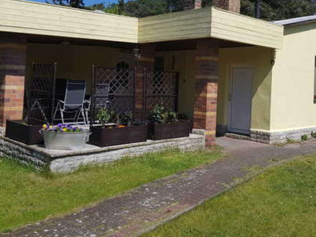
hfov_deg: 47.3
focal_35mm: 39
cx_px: 205
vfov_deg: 36.4
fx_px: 356
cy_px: 75
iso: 40
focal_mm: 4.2
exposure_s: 1/3064
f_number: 1.7
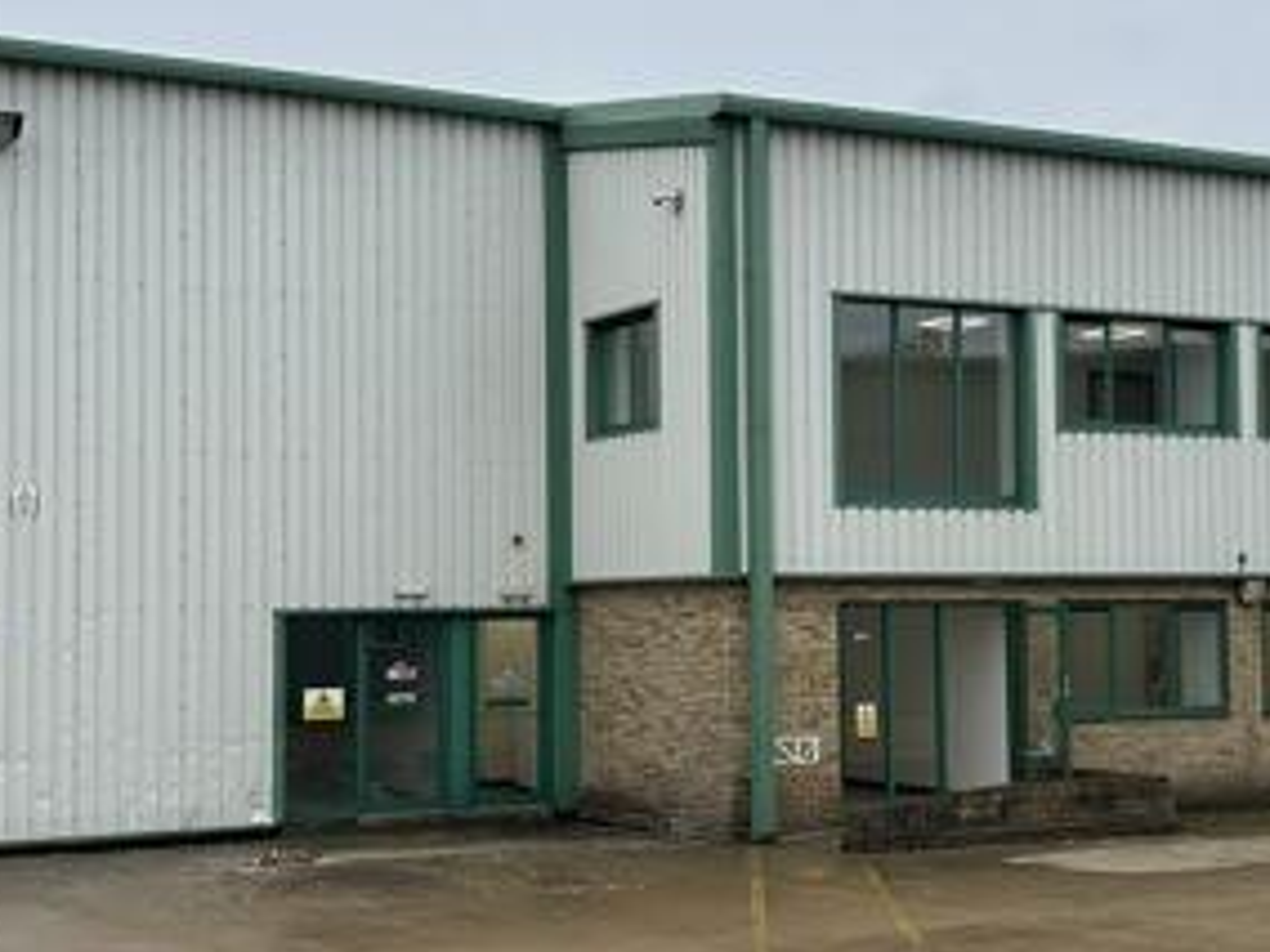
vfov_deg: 24.4
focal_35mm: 60
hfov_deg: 32.1
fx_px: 2201
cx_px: 715
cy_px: 487
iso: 50
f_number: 1.5
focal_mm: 5.7
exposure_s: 1/1029
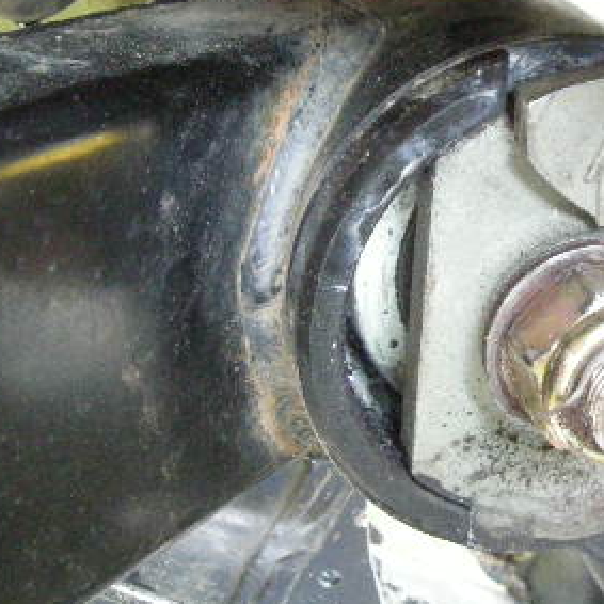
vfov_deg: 24.6
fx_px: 1382
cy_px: 224
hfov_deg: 24.1
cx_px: 514
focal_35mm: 70
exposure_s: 1/8
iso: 638
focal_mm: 5.7
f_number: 2.8
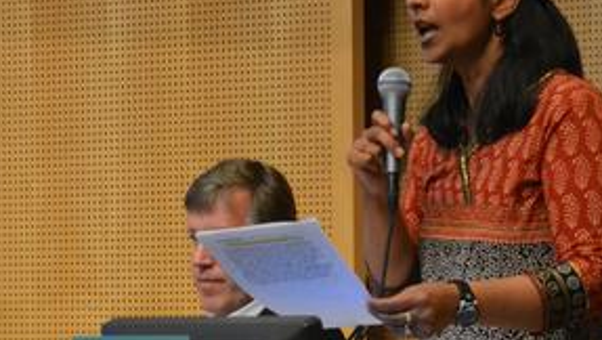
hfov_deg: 8.0
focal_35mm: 268
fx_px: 4282
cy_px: 146
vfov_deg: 4.5
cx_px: 149
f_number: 4.5
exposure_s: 1/125
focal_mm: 70
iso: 2500
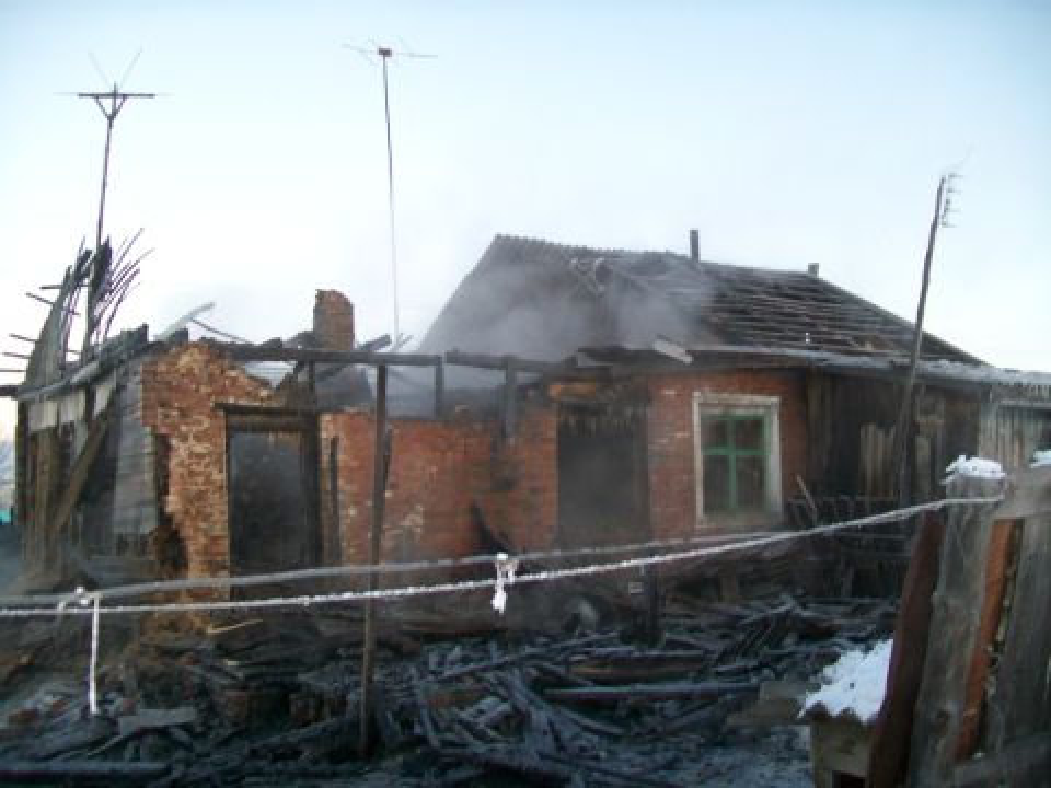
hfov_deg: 54.0
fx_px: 1032
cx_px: 526
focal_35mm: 34
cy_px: 394
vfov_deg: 41.8
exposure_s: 1/60
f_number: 2.7
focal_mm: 6.1
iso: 64
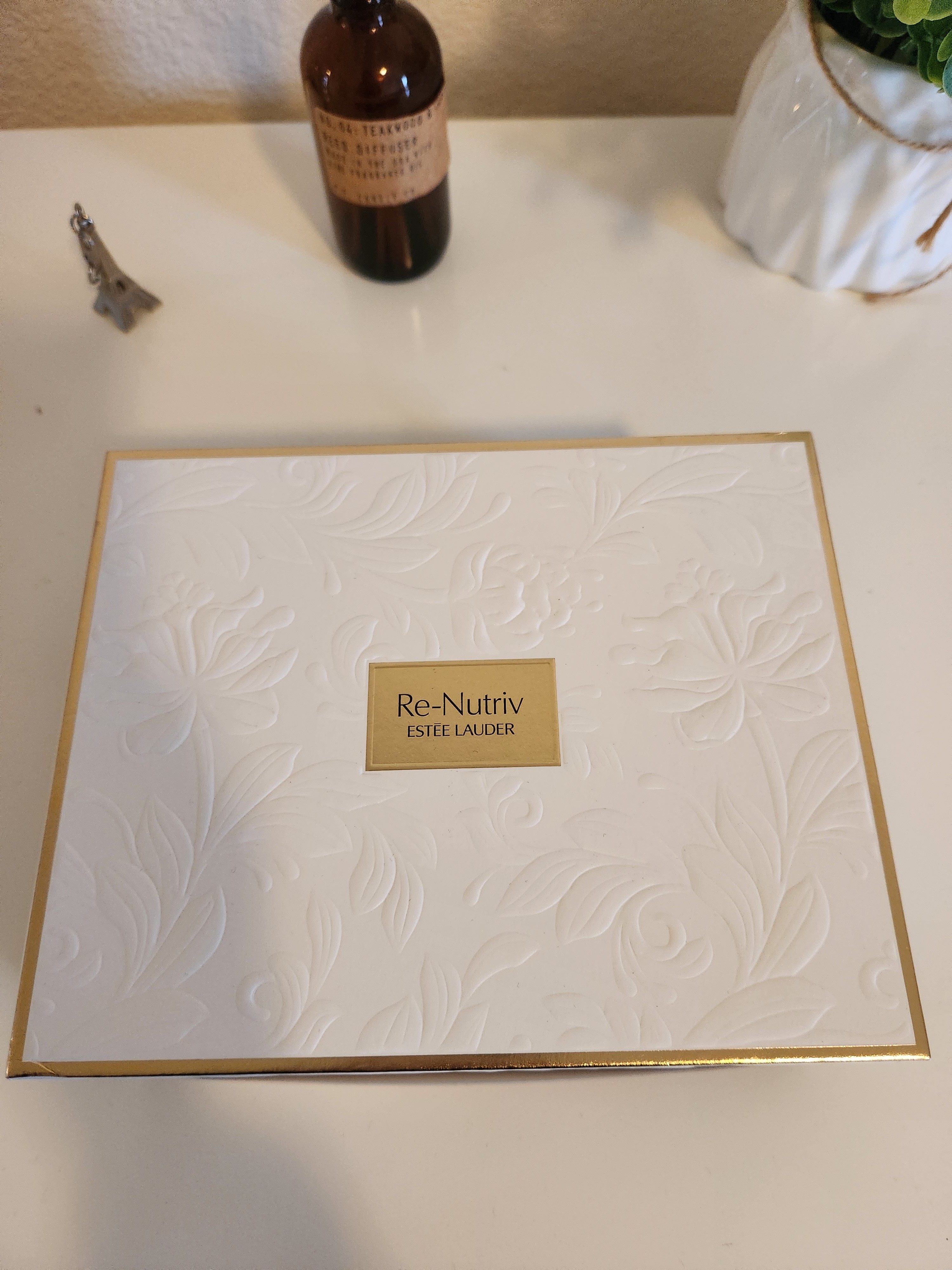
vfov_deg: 73.9
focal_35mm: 23
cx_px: 476
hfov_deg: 58.9
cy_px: 635
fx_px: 843
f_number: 1.8
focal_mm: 5.4
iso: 800
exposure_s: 1/120
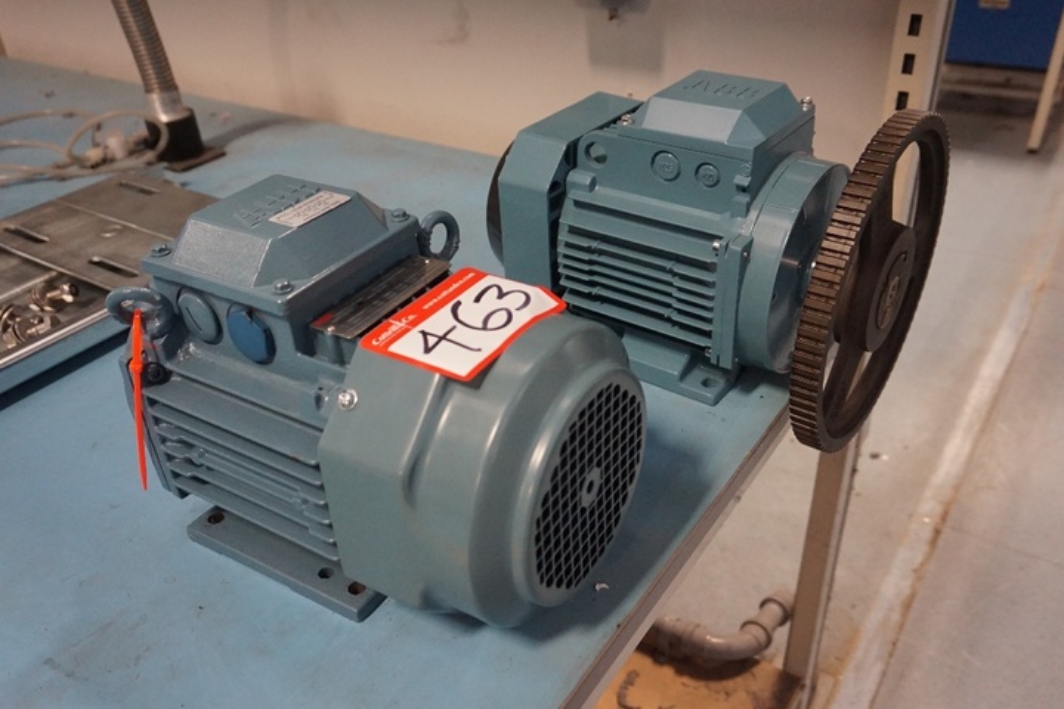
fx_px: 887
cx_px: 532
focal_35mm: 30
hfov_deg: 61.9
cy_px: 354
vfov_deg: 43.6
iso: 2500
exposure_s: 1/160
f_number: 4
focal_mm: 20
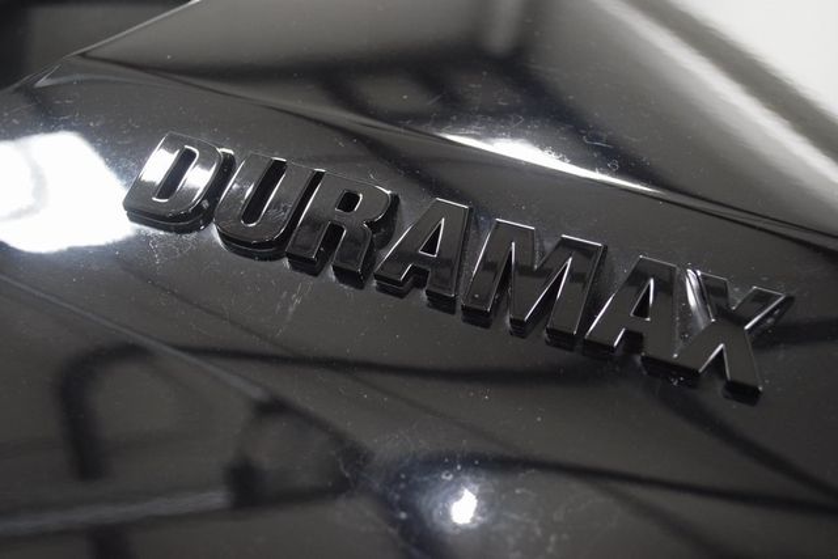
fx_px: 1118
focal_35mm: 48
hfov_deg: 41.1
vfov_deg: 28.1
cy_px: 280
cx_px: 419
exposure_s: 1/30
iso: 2000
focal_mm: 32
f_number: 4.8
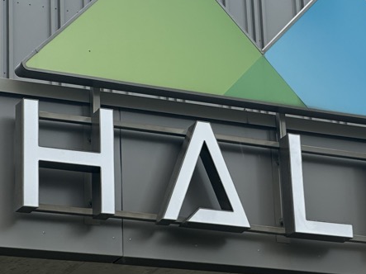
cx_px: 397
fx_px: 1882
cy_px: 39
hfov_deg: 11.0
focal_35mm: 178
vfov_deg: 8.3
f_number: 2.8
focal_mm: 9
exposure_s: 1/284
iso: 32
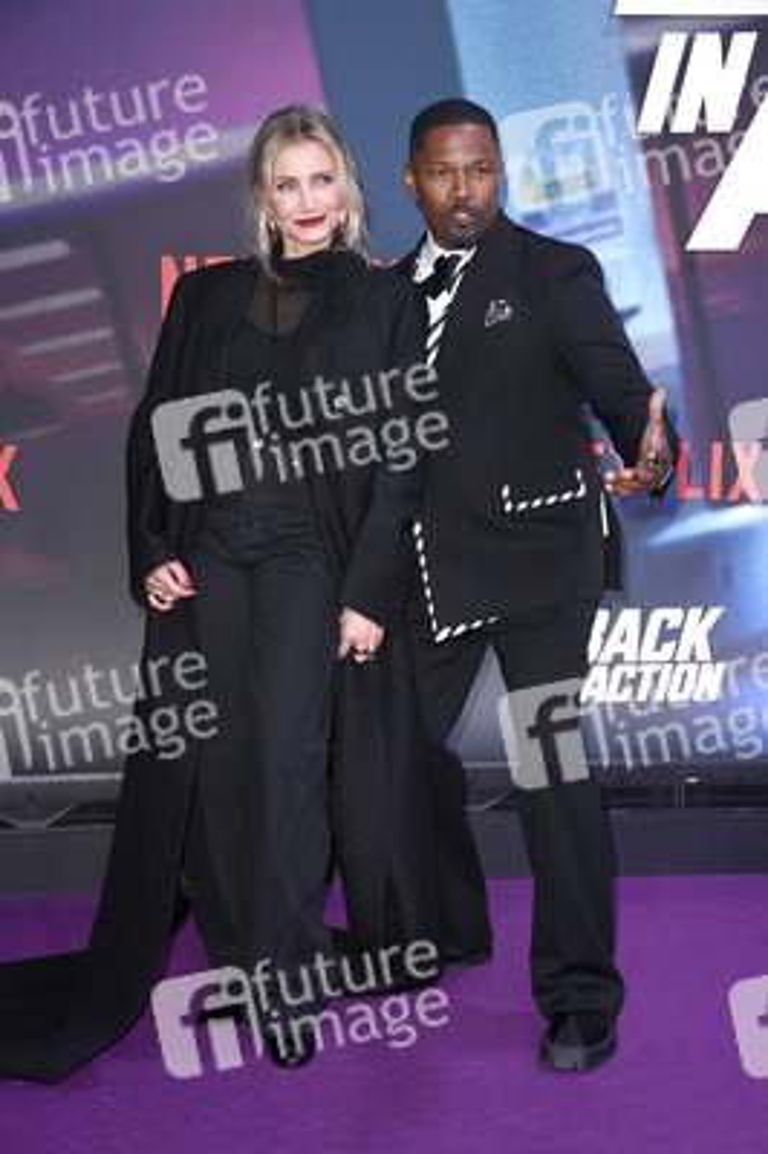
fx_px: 2244
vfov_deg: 28.9
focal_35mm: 70
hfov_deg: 19.4
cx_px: 384
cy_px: 577
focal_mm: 70
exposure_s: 1/250
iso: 1000
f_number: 5.6
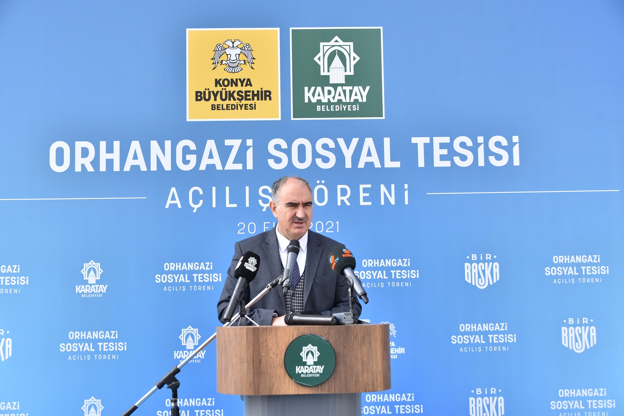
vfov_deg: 28.1
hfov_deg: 41.1
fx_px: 832
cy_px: 208
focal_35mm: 48
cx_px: 312
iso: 100
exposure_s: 1/200
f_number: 5.6
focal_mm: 48
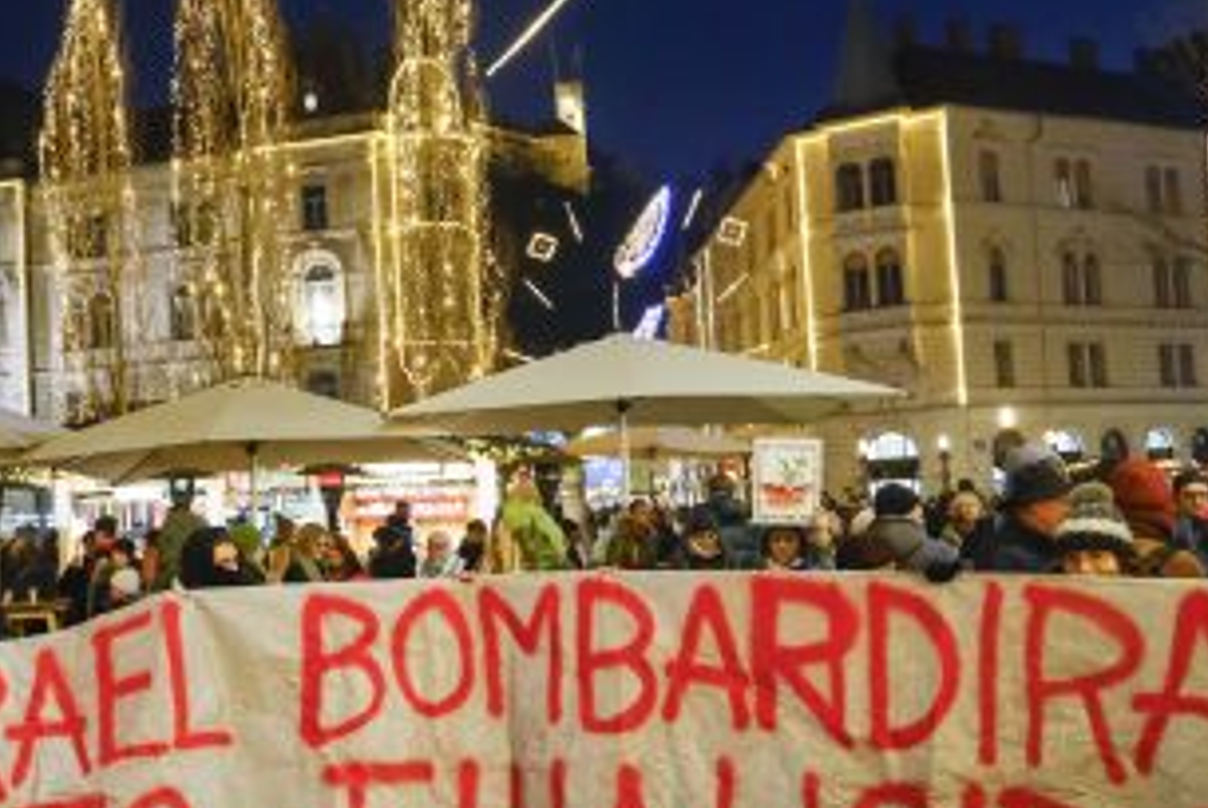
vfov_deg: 33.4
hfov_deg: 46.4
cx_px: 281
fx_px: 1343
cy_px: 469
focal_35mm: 40
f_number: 1.8
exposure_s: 1/100
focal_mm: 13
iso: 3200
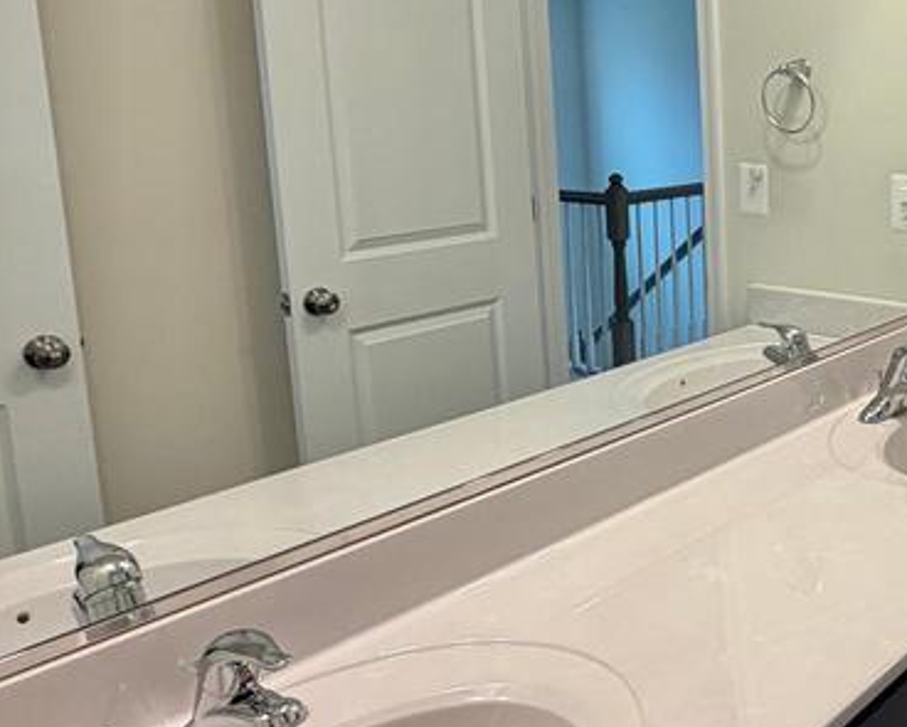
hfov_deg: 42.2
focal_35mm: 38
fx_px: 1021
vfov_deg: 38.6
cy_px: 227
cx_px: 885
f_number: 2.2
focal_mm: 2.22
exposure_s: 1/120
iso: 100
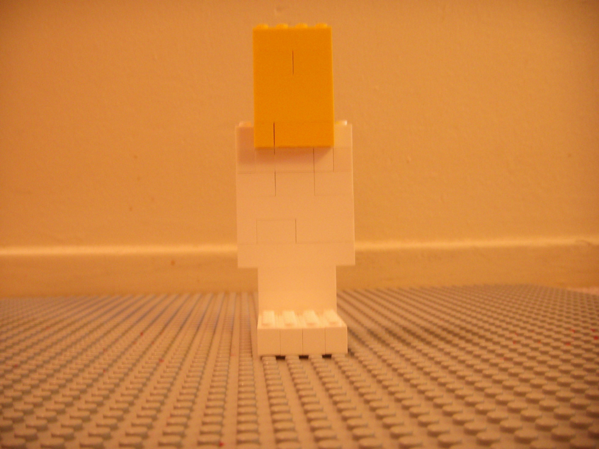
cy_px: 224
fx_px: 658
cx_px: 300
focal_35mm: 38
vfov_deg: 37.7
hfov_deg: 49.0
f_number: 3.5
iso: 173
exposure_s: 1/4
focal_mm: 6.4
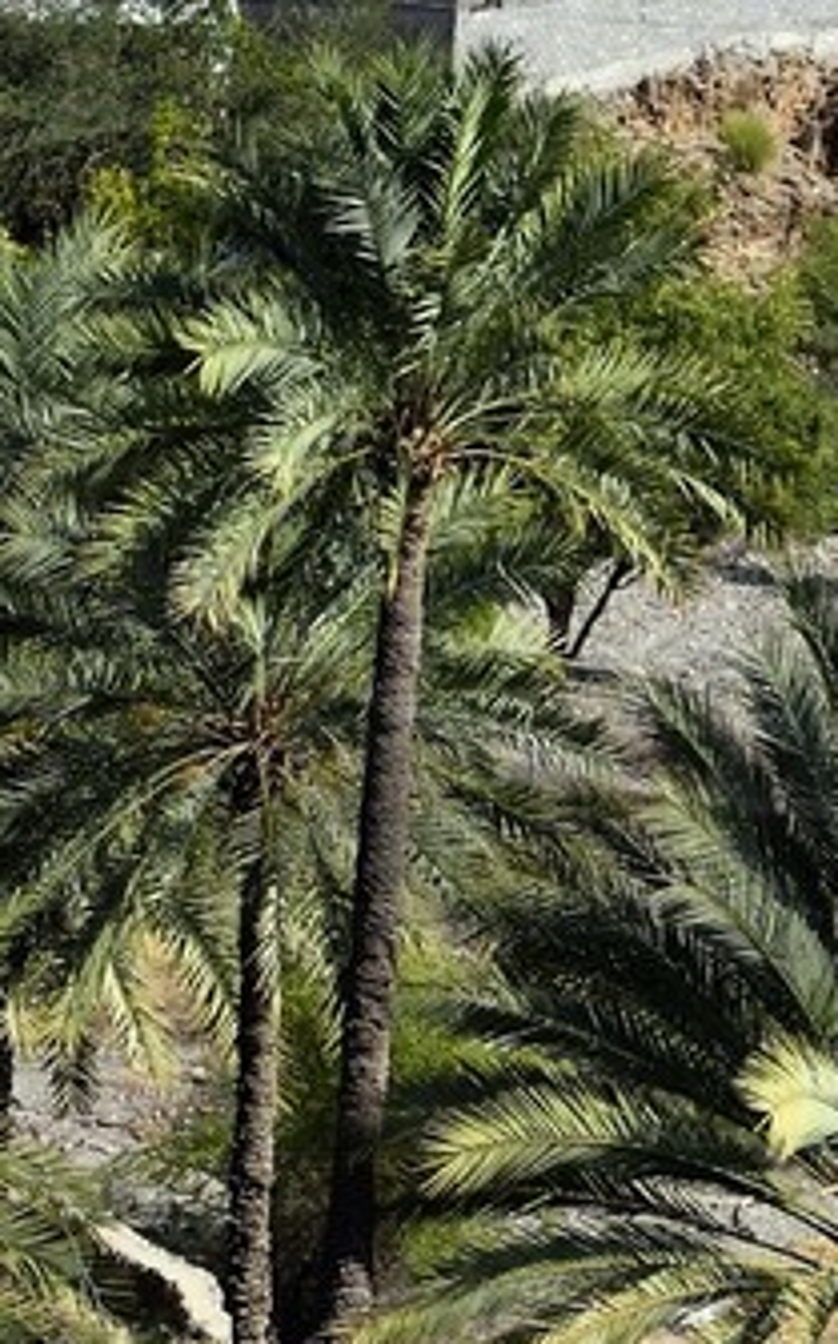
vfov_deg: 7.1
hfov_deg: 4.5
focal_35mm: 292
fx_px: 10684
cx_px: 958
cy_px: -648
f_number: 11
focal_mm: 60
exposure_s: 1/400
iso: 200
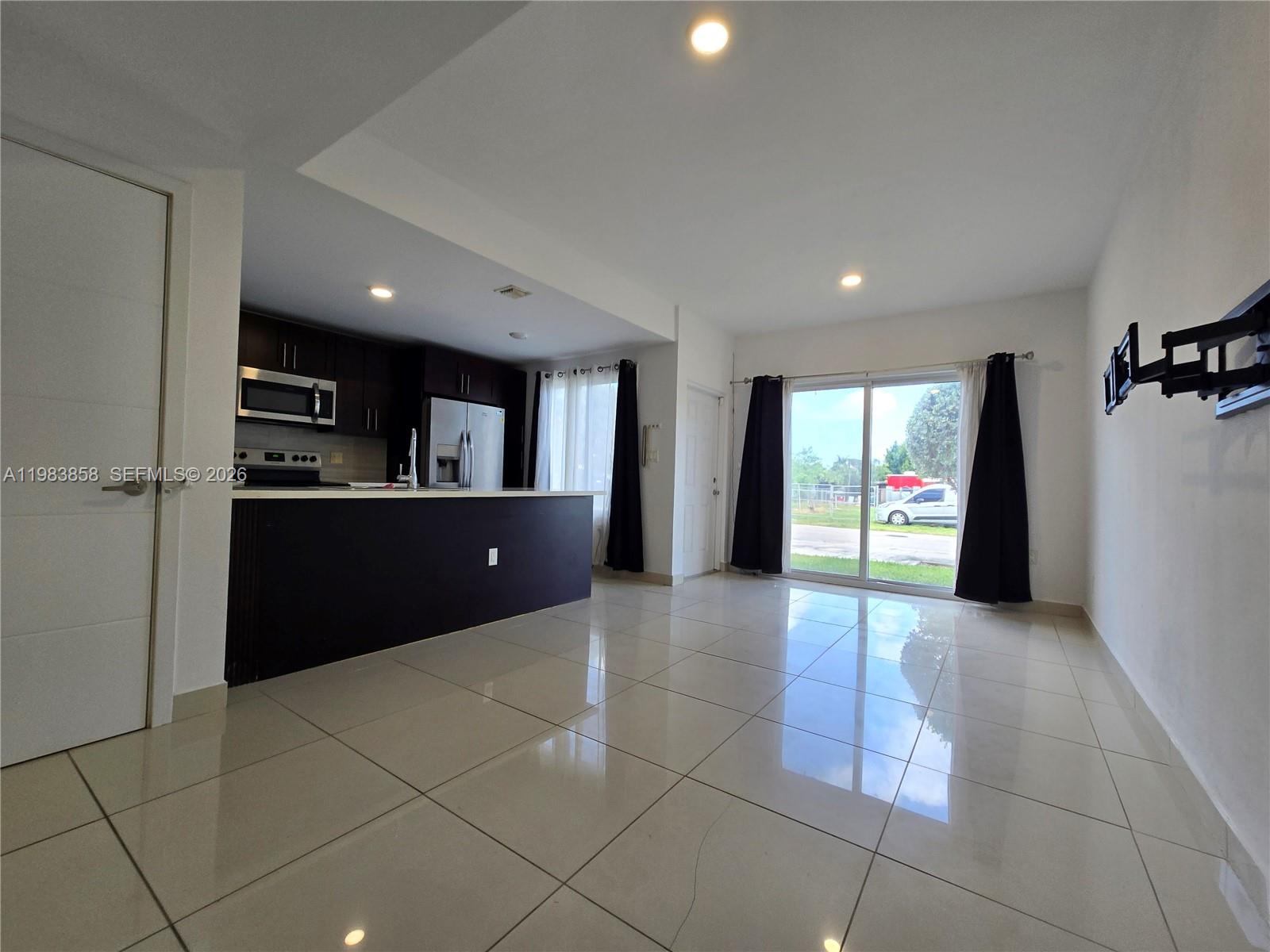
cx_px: 635
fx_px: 477
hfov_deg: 106.2
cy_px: 476
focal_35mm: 13
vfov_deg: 89.9
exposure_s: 1/60
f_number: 2.2
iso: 50
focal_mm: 2.2
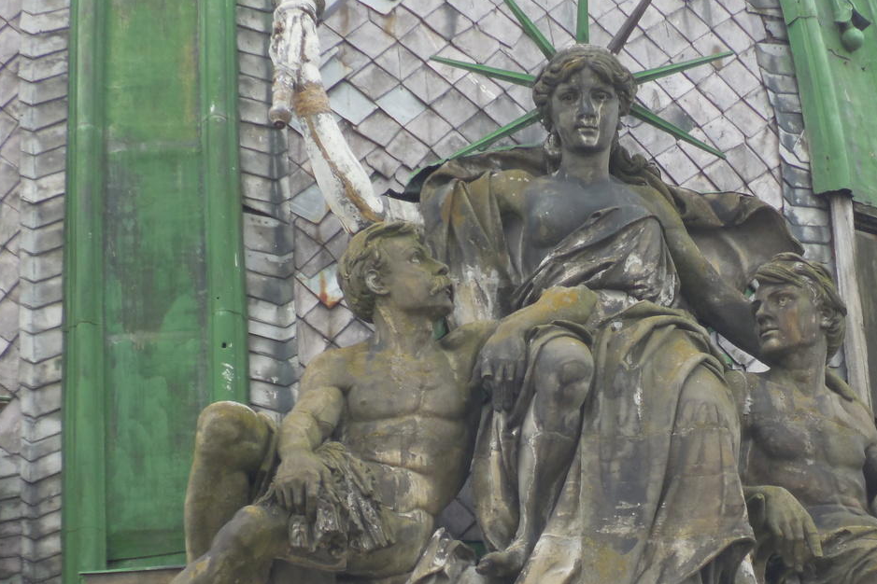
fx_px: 13227
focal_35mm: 543
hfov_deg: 3.8
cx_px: 611
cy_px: 373
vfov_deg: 2.5
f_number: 5.9
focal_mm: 63
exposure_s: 1/60
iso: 140
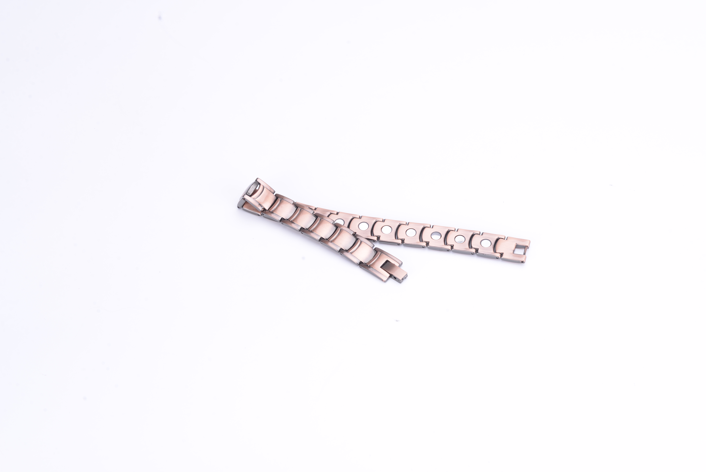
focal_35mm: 50
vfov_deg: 27.0
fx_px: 981
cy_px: 236
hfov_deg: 39.6
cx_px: 353
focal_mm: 50
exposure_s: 1/100
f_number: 14
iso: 100
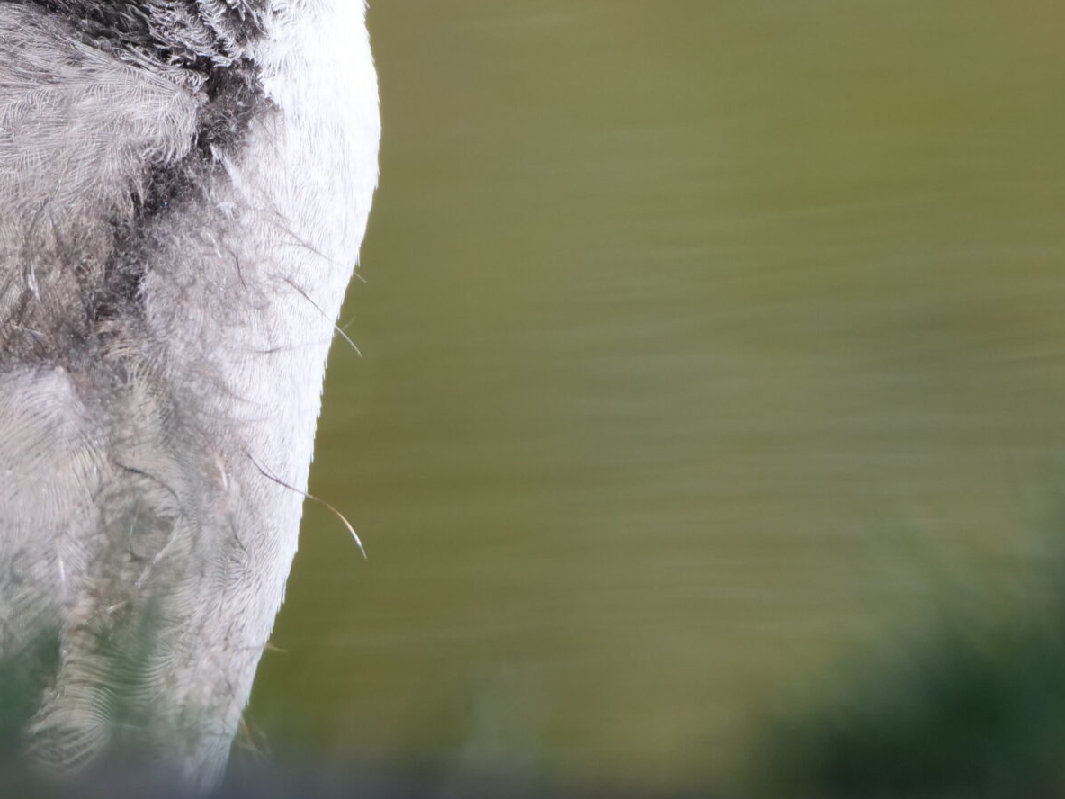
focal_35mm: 1297
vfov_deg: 1.1
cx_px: 183
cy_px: -46
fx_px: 39904
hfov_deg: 1.5
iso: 500
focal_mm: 300
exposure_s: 1/640
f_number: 6.7
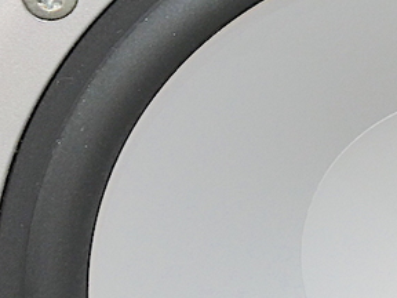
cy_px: 298
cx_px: 482
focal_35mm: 1001
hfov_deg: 2.0
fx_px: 11480
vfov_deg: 1.5
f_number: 5.8
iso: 200
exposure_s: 1/4
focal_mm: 53.8
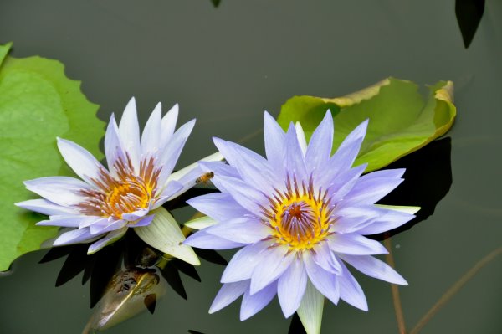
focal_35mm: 255
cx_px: 251
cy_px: 167
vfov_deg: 5.4
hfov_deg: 8.1
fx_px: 3553
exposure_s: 1/200
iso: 400
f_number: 11
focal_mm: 170
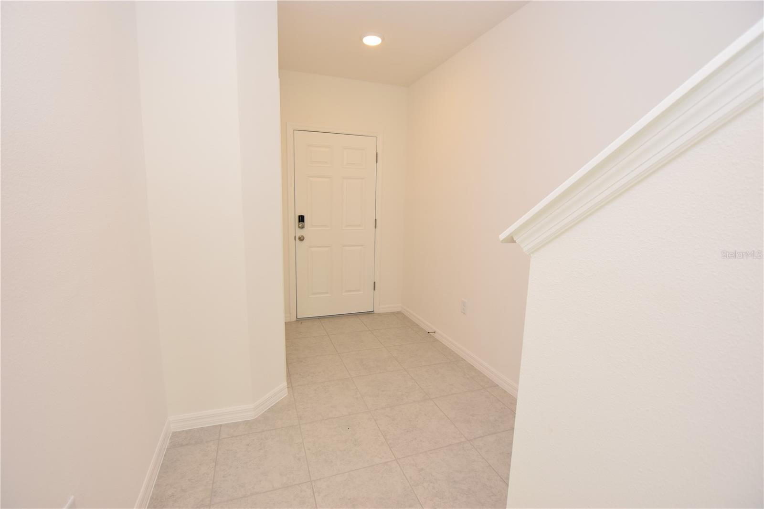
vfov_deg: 77.3
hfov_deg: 100.4
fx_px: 318
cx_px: 382
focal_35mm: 15
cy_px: 254
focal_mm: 10
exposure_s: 1/80
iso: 200
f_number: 4.5
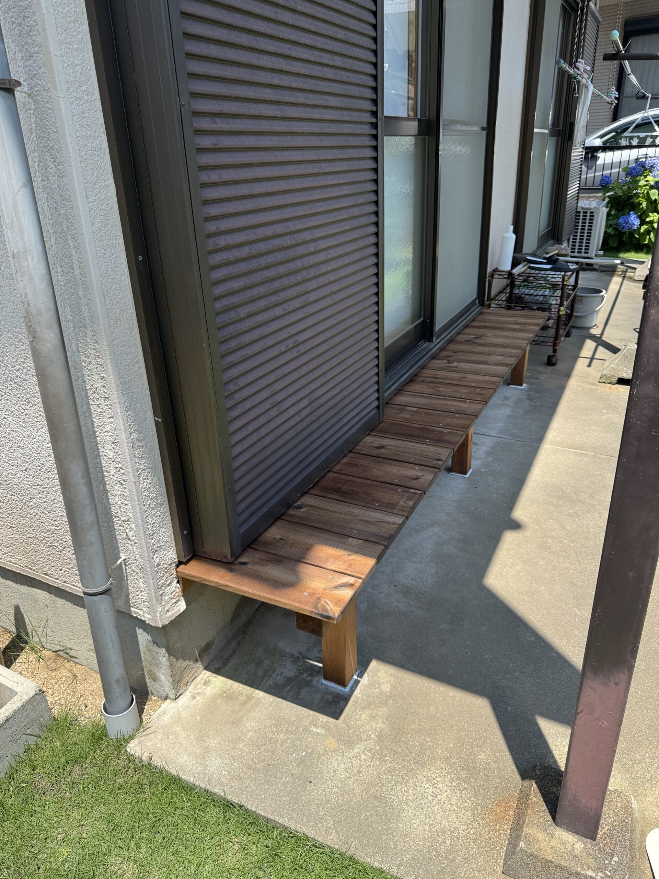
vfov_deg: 71.6
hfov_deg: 56.8
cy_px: 440
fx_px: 609
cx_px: 330
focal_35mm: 24
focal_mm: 6.76
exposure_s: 1/1923
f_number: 1.78
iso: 80
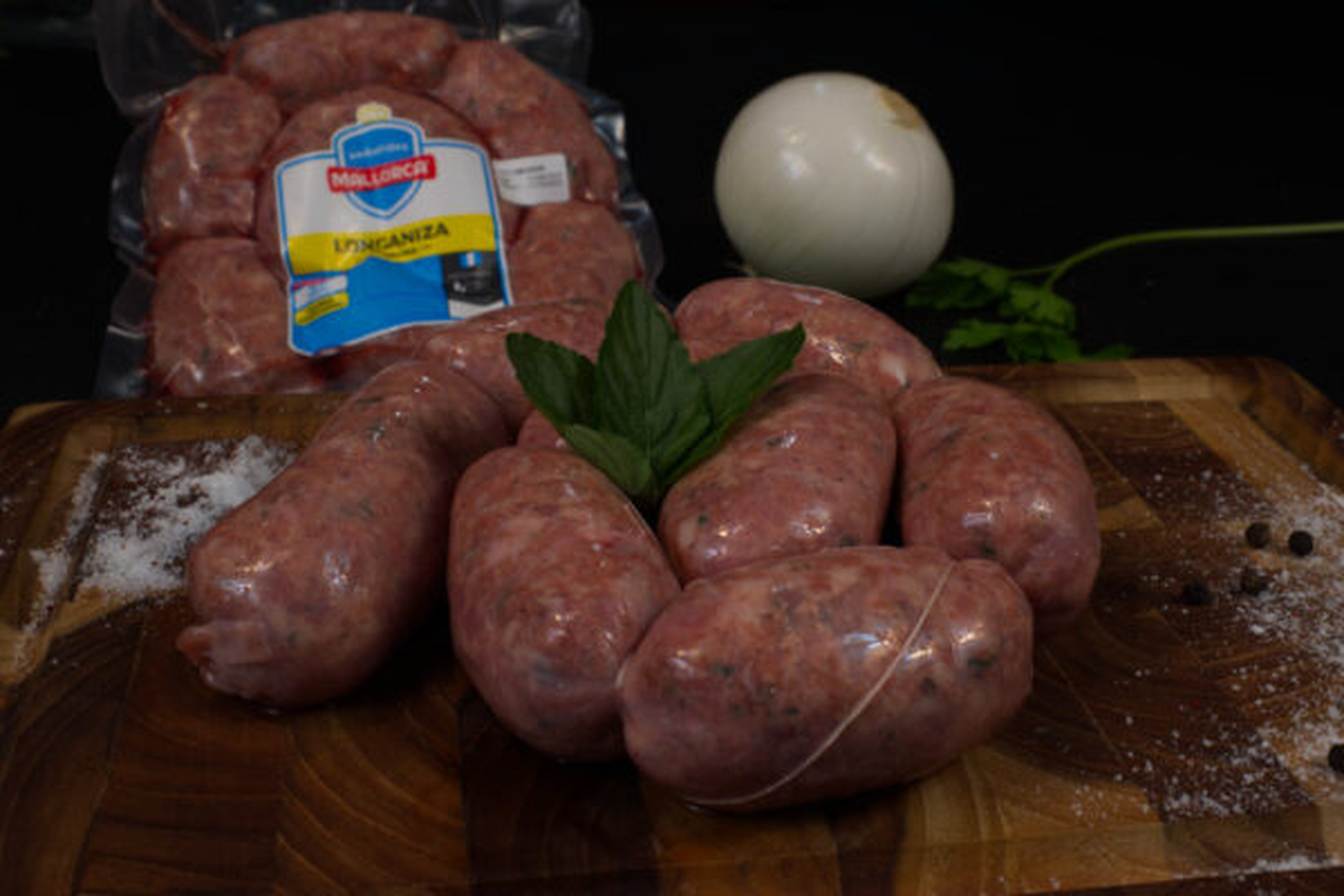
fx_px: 1680
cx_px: 672
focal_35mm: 45
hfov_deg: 43.6
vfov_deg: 29.9
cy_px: 448
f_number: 14
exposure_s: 1/10
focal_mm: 30
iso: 100
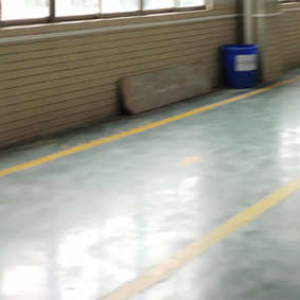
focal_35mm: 83
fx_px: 814
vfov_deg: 19.8
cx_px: 240
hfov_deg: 20.6
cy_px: -45
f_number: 1.8
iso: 93
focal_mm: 3.95
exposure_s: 1/116
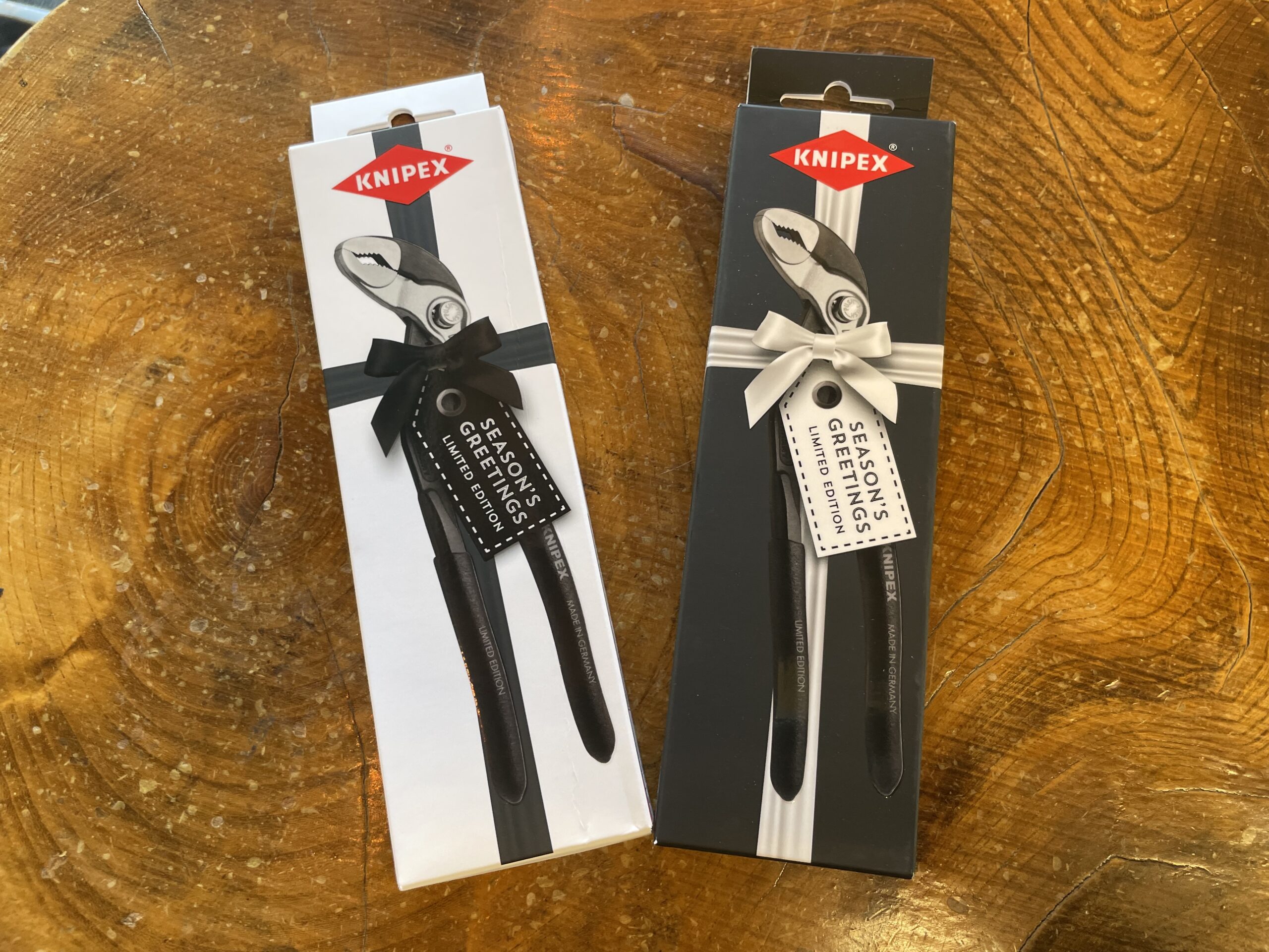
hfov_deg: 67.3
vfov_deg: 53.1
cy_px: 476
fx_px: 953
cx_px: 634
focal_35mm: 26
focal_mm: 4.2
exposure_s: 1/120
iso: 125
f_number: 1.6
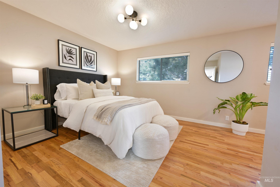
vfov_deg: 81.2
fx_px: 109
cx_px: 140
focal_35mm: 14
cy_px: 94
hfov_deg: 104.3
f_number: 9
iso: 400
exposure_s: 1/6
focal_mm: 14
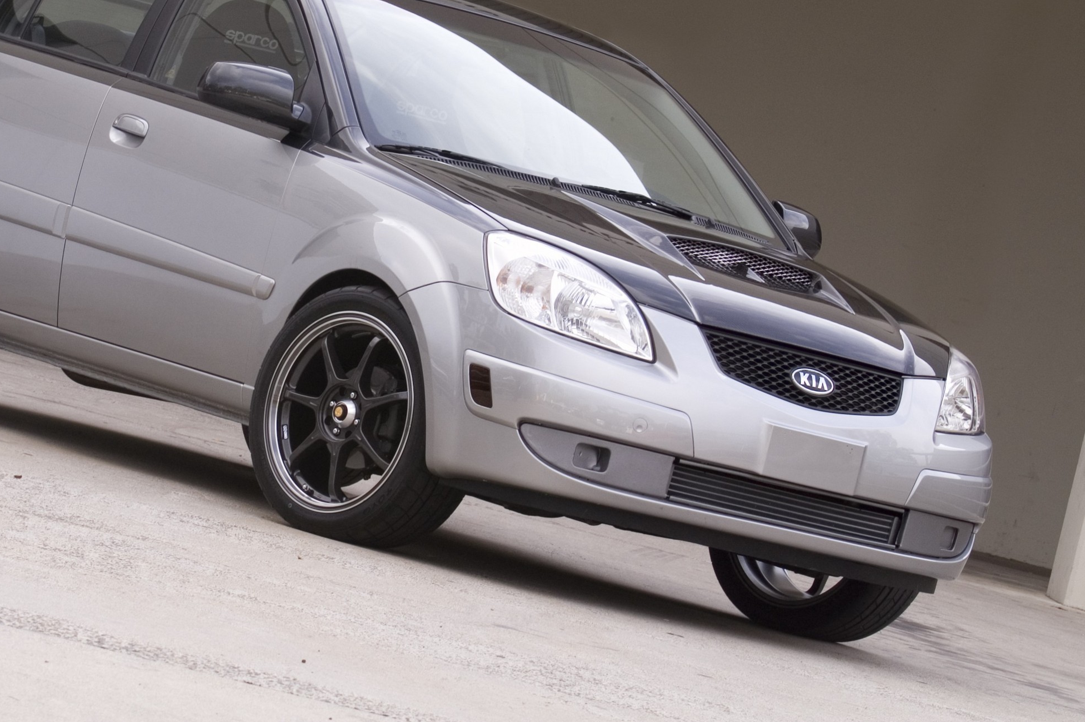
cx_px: 416
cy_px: 267
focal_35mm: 192
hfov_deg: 10.7
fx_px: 5782
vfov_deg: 7.1
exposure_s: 1/60
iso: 200
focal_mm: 100
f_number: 14
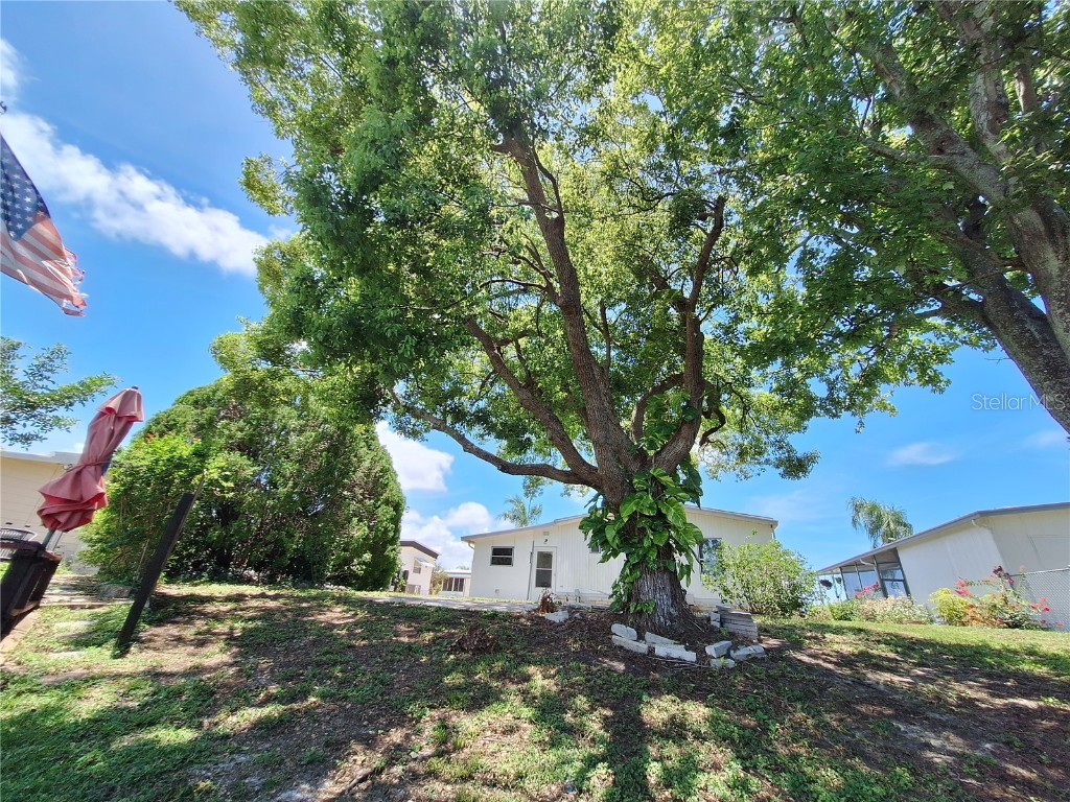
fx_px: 402
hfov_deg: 106.2
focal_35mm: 13
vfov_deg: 89.9
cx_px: 535
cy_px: 401
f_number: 2.2
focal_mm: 1.74
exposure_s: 1/1072
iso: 40
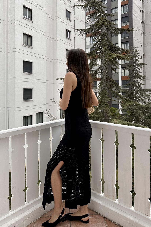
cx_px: 74
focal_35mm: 26
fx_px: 164
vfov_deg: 69.4
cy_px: 115
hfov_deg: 49.5
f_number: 1.78
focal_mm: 6.86
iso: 80
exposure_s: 1/1198
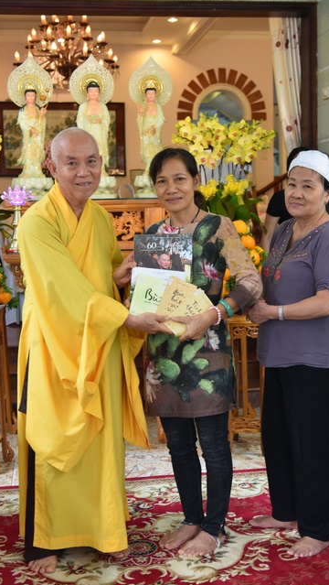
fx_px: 759
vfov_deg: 42.1
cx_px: 165
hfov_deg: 24.5
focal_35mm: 49
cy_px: 296
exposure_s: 1/60
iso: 800
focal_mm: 46
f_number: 4
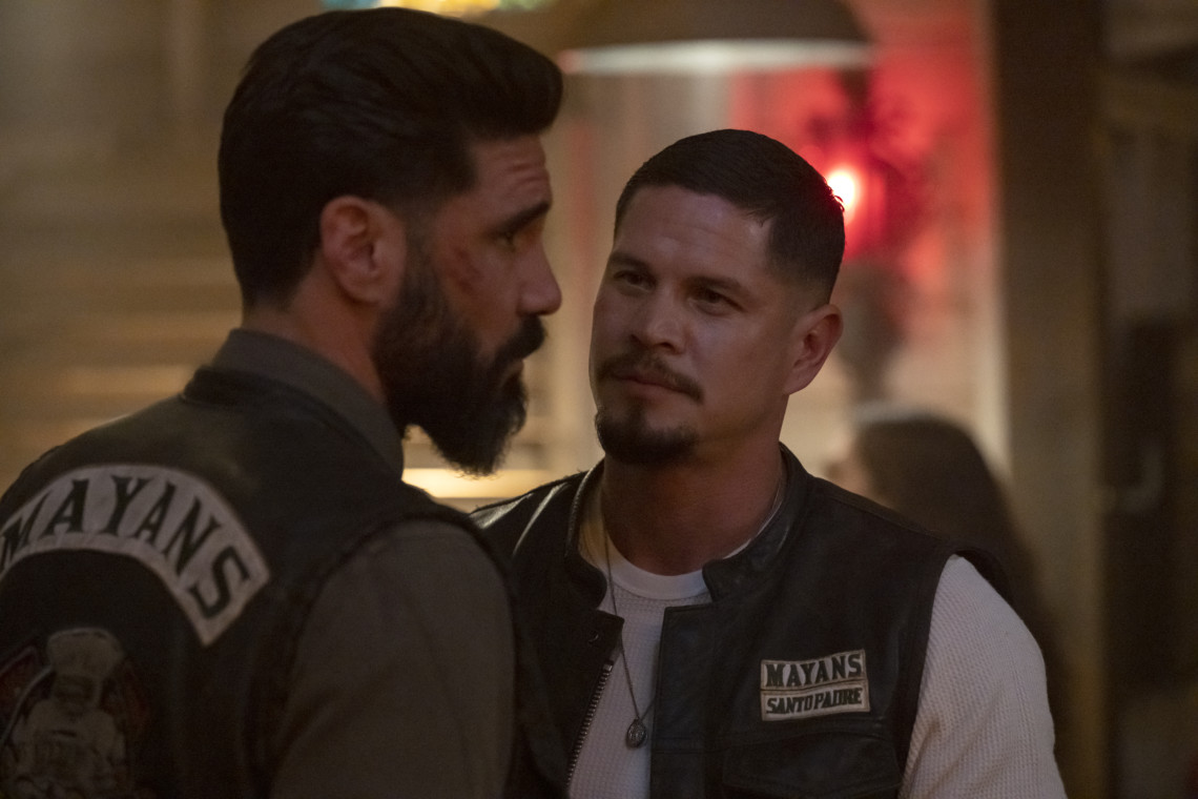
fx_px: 5490
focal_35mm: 165
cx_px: 599
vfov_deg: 8.3
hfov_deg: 12.5
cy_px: 400
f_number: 4
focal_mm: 165
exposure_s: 1/100
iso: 6400
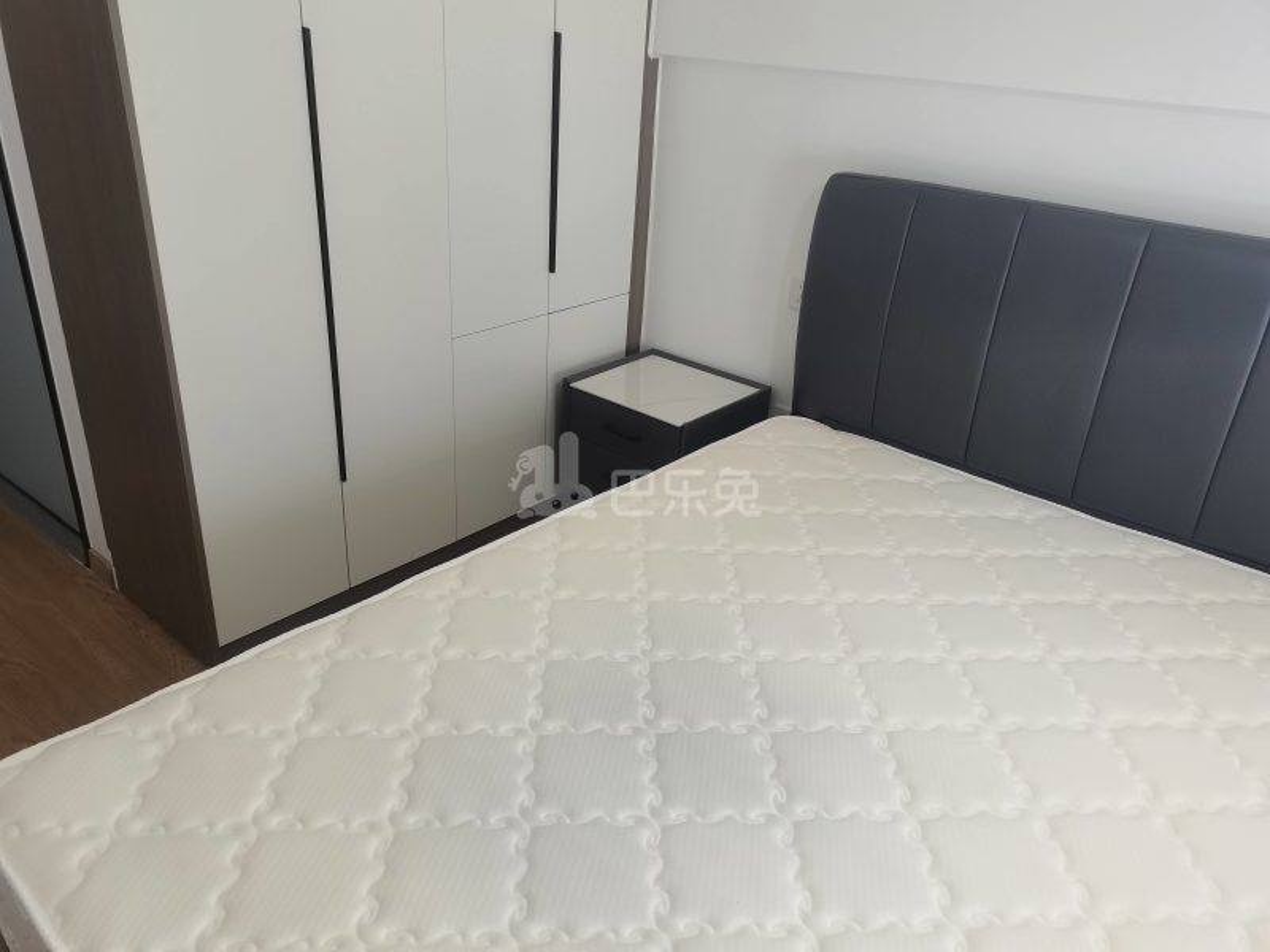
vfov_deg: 53.1
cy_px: 476
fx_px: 954
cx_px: 635
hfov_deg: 67.3
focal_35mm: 26
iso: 200
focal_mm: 5.58
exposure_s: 1/100
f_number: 1.8
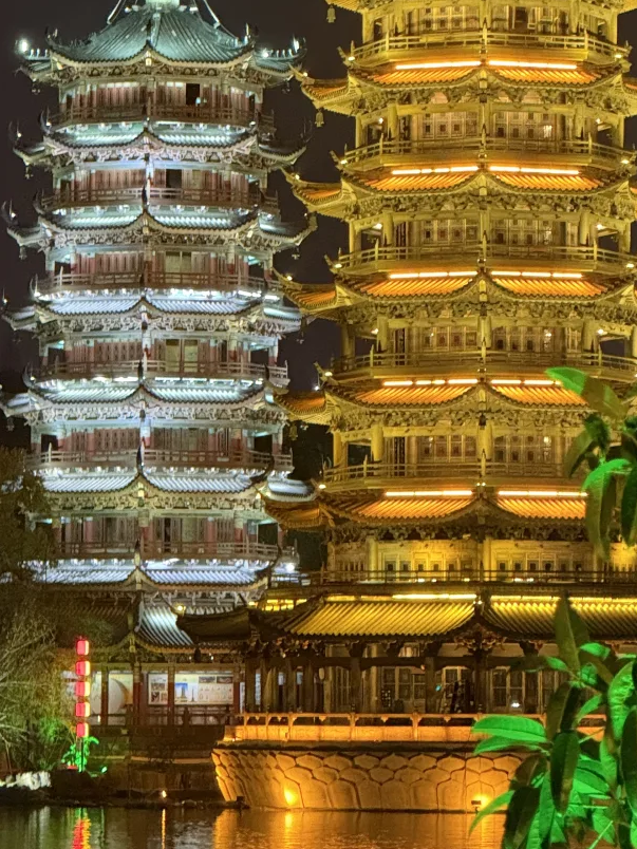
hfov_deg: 6.9
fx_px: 5275
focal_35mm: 215
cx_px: 382
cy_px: 125
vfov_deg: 9.2
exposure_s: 1/33
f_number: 2.8
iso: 1250
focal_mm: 15.66
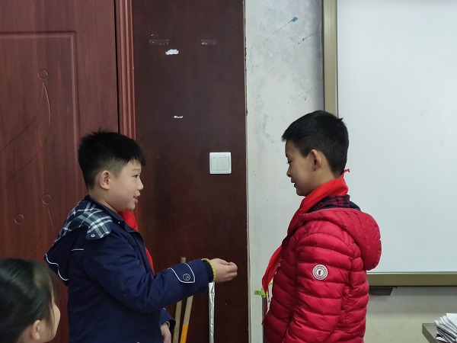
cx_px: 228
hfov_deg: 32.7
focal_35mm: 59
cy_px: 172
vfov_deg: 24.8
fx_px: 779
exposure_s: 1/50
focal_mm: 6.72
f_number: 1.69
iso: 475
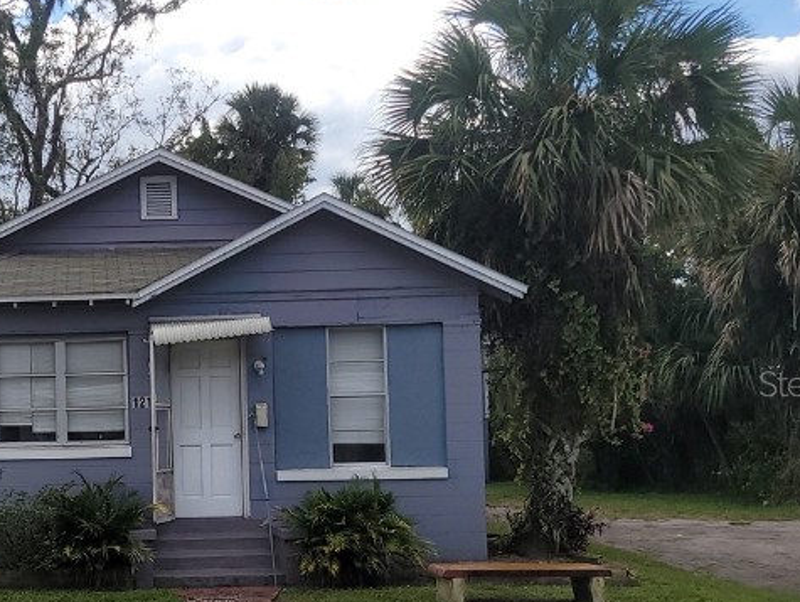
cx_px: 56
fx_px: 1295
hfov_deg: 32.3
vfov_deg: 26.0
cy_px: 383
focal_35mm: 56
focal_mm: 5.4
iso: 40
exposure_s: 1/2760
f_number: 1.8
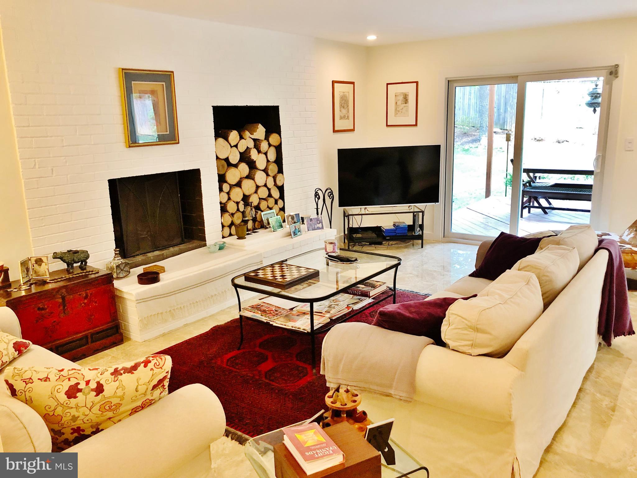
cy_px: 239
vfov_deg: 49.7
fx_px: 515
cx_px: 318
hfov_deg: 63.4
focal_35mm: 28
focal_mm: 4
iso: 50
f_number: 1.8
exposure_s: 1/15
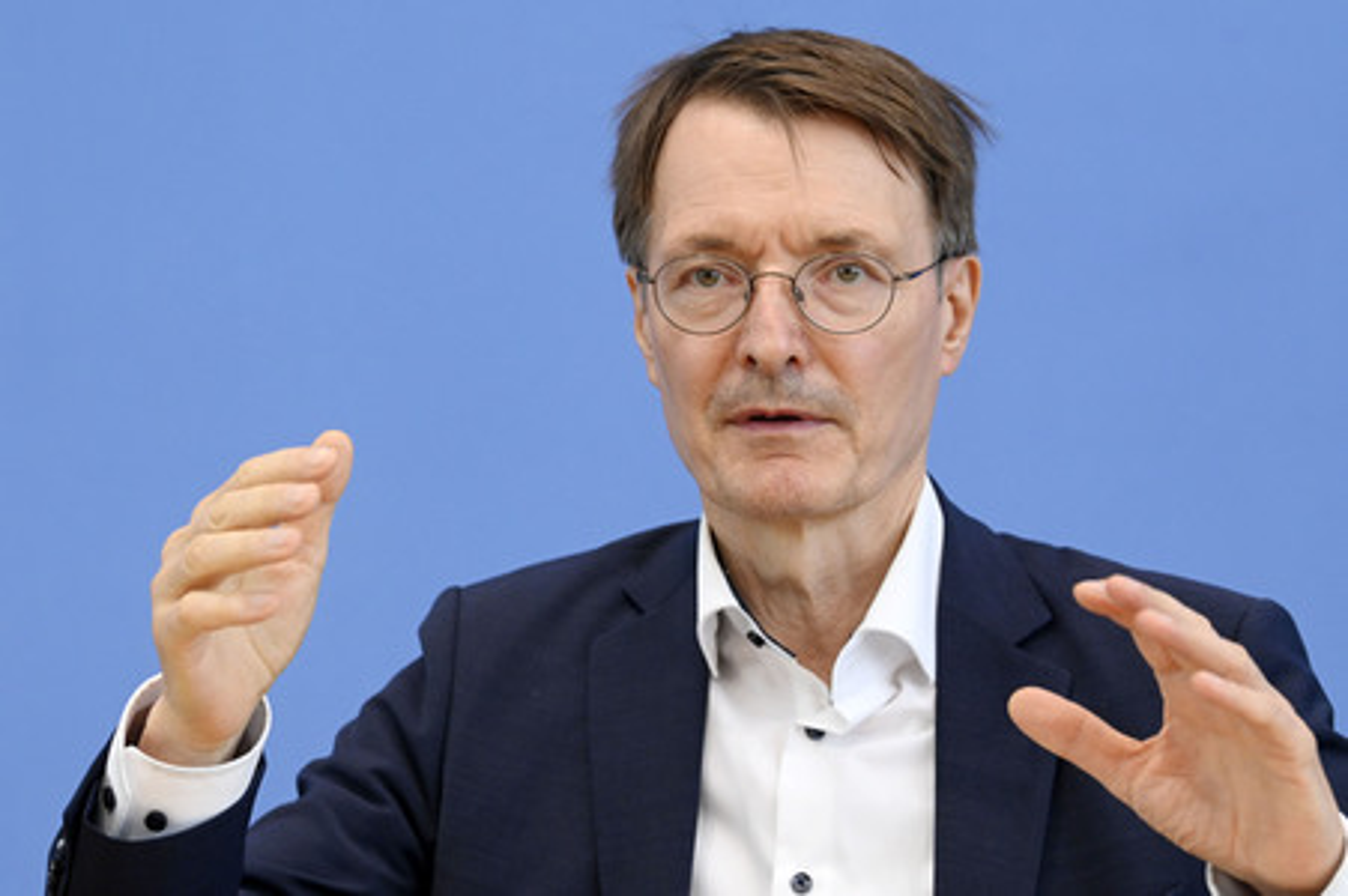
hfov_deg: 15.2
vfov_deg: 10.1
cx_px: 674
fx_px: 5051
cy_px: 448
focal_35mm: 135
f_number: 5.6
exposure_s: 1/800
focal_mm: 135
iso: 4000
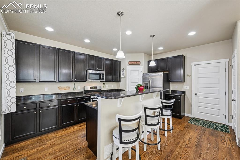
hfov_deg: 104.3
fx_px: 93
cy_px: 80
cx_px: 120
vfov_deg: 81.2
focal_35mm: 14
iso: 400
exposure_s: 1/2.5
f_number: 11
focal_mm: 14
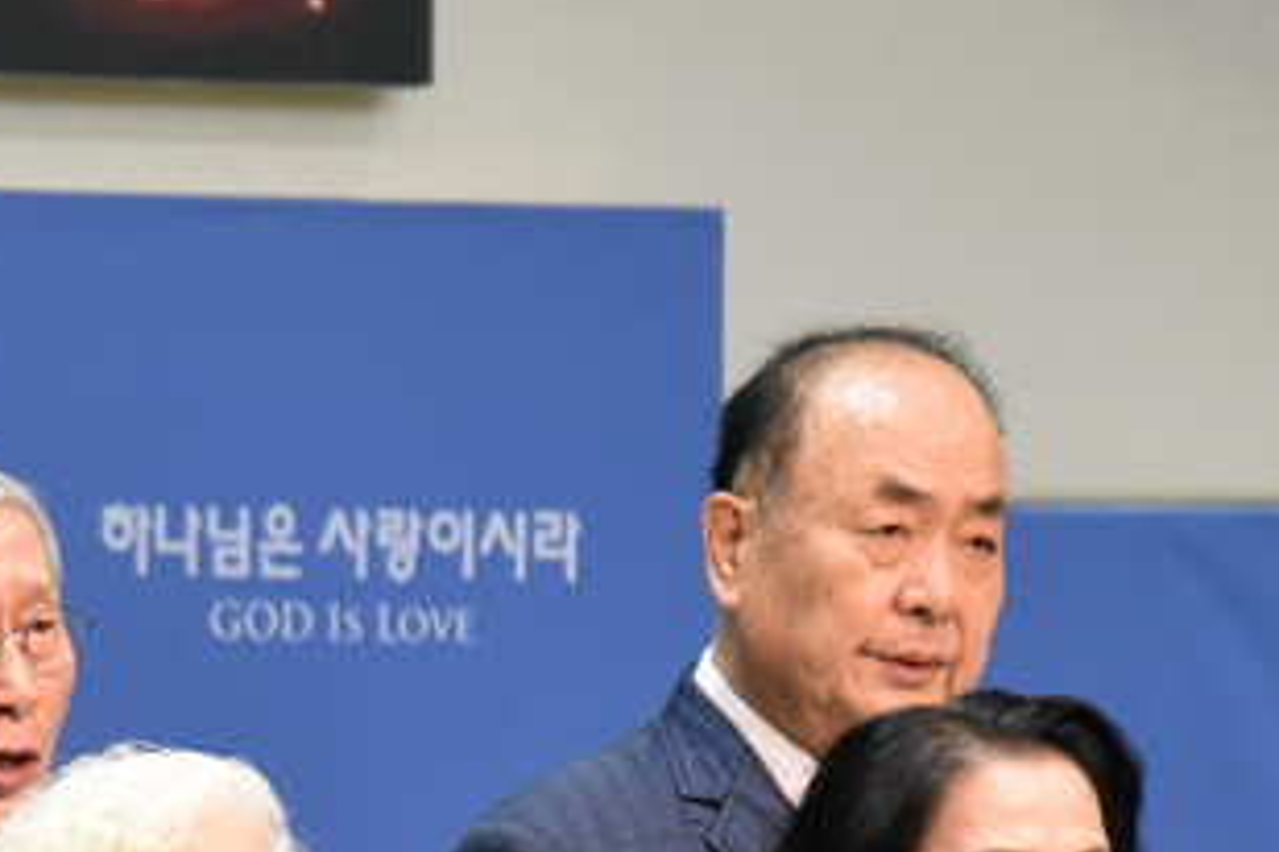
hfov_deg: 3.7
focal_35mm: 551
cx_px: -377
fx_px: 19574
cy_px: 1348
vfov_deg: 2.5
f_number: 5.6
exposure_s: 1/125
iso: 4000
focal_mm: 170
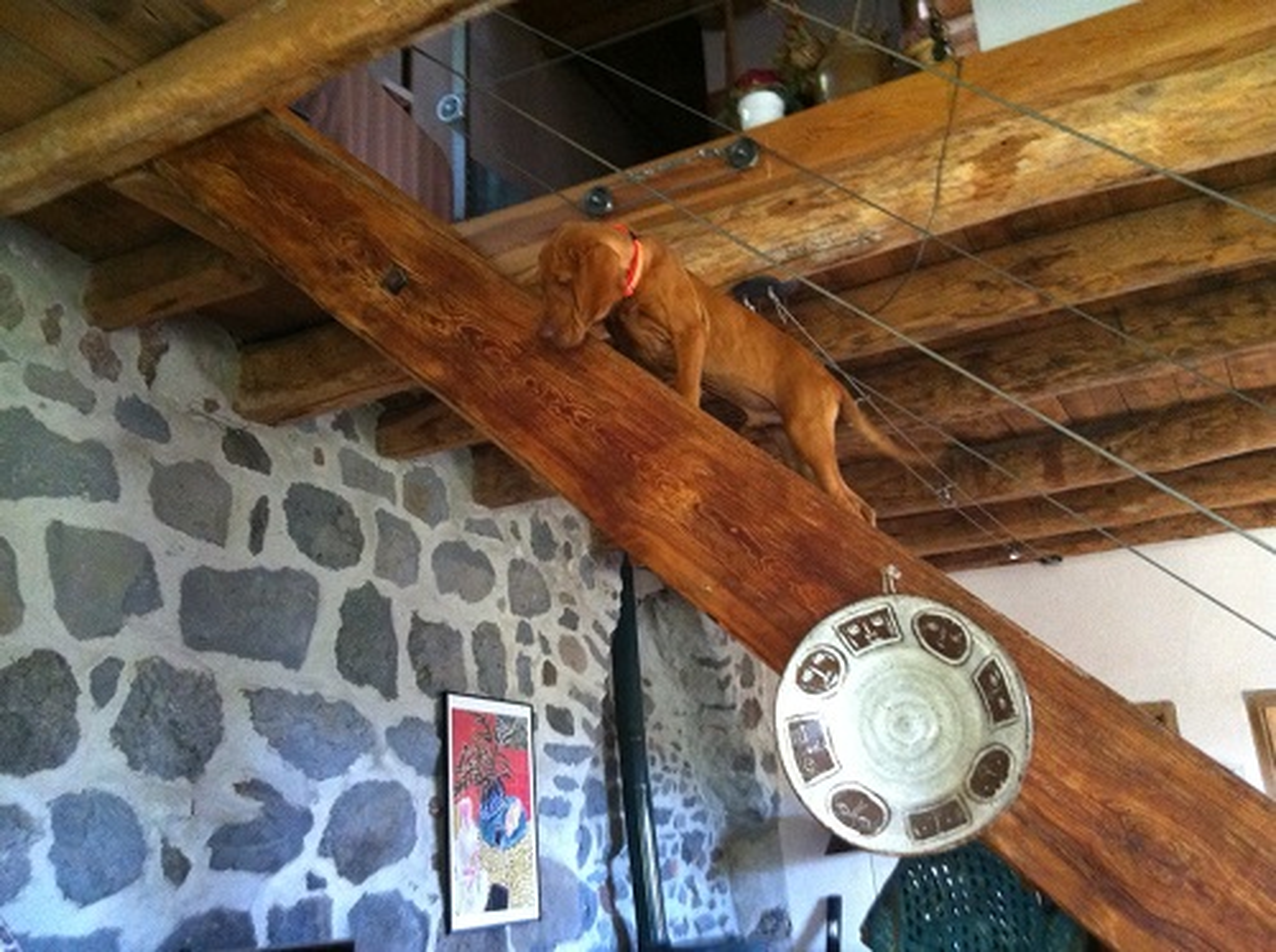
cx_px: 638
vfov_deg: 40.6
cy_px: 476
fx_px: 1288
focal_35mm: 35
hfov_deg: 52.7
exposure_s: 1/17
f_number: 2.8
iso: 500
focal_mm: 3.85
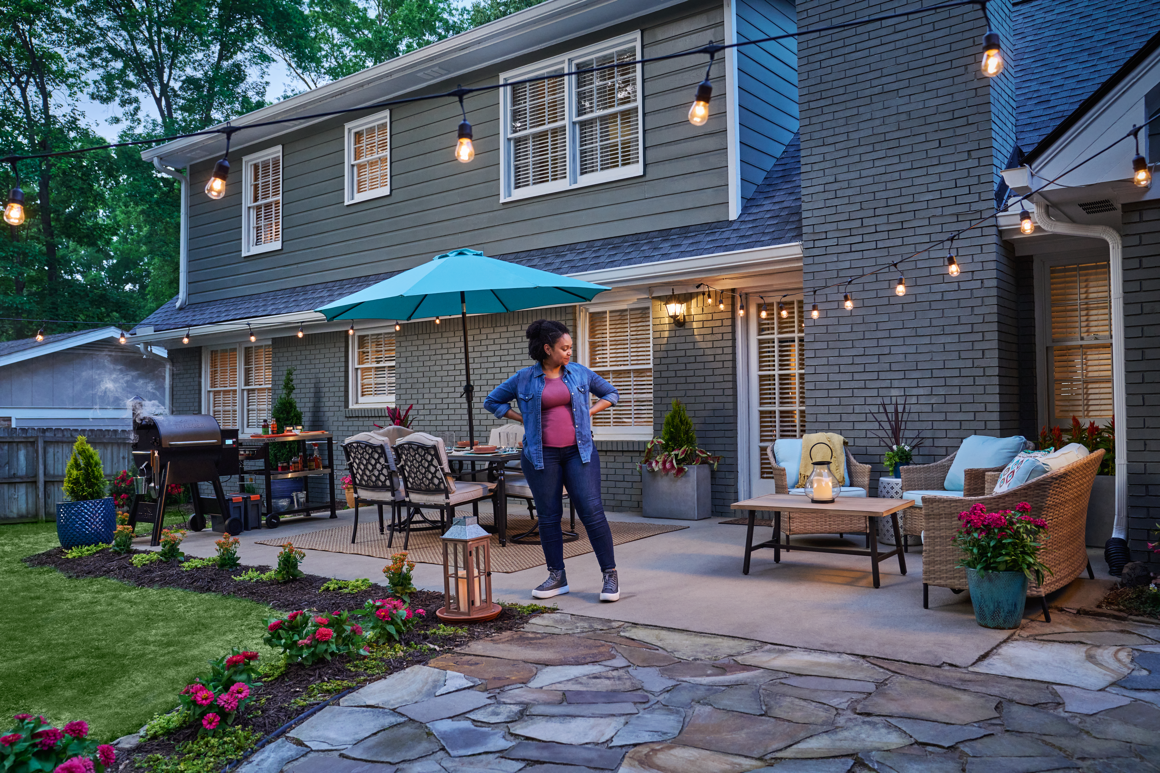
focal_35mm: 30
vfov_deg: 43.6
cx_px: 580
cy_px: 386
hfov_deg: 61.9
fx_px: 967
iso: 800
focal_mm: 30
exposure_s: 1/100
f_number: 4.5
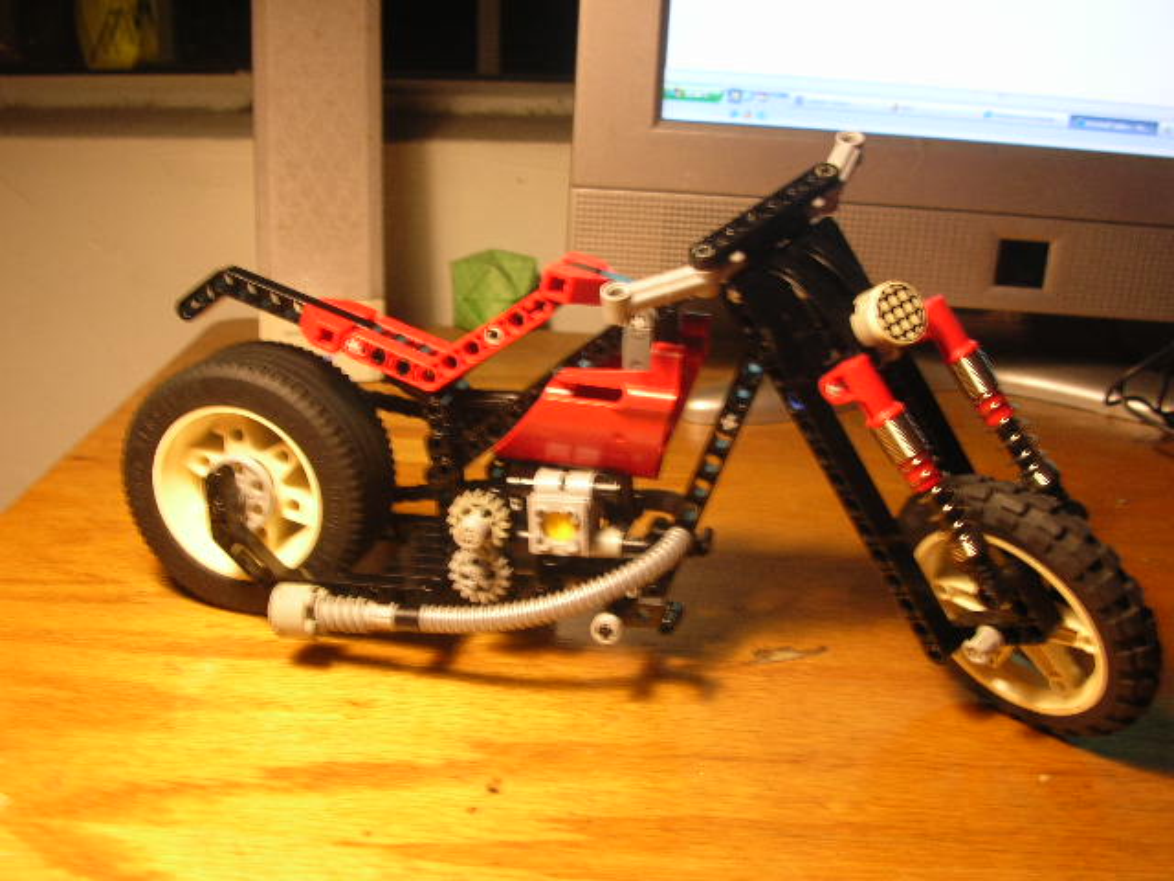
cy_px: 440
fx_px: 1357
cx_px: 587
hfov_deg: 46.8
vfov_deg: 36.0
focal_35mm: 40
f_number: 3
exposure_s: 1/5.8
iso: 58
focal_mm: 6.6
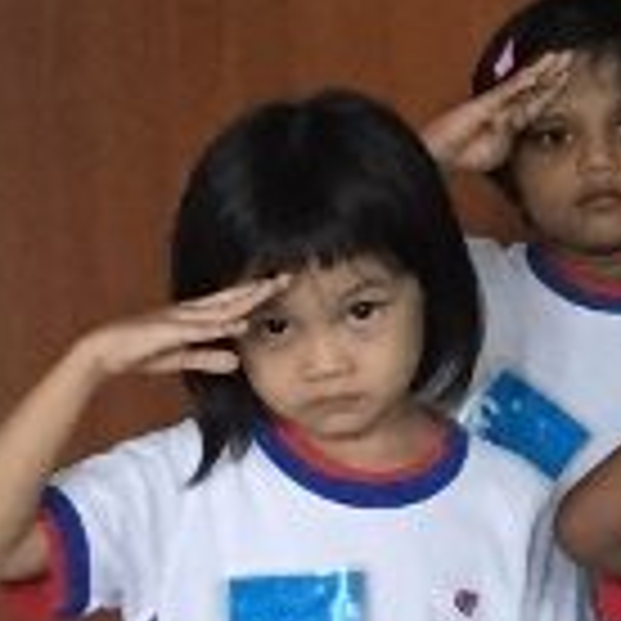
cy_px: -117
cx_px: 1692
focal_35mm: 190
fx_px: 3856
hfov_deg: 8.2
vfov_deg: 9.1
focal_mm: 4.15
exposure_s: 1/30
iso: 160
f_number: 2.2
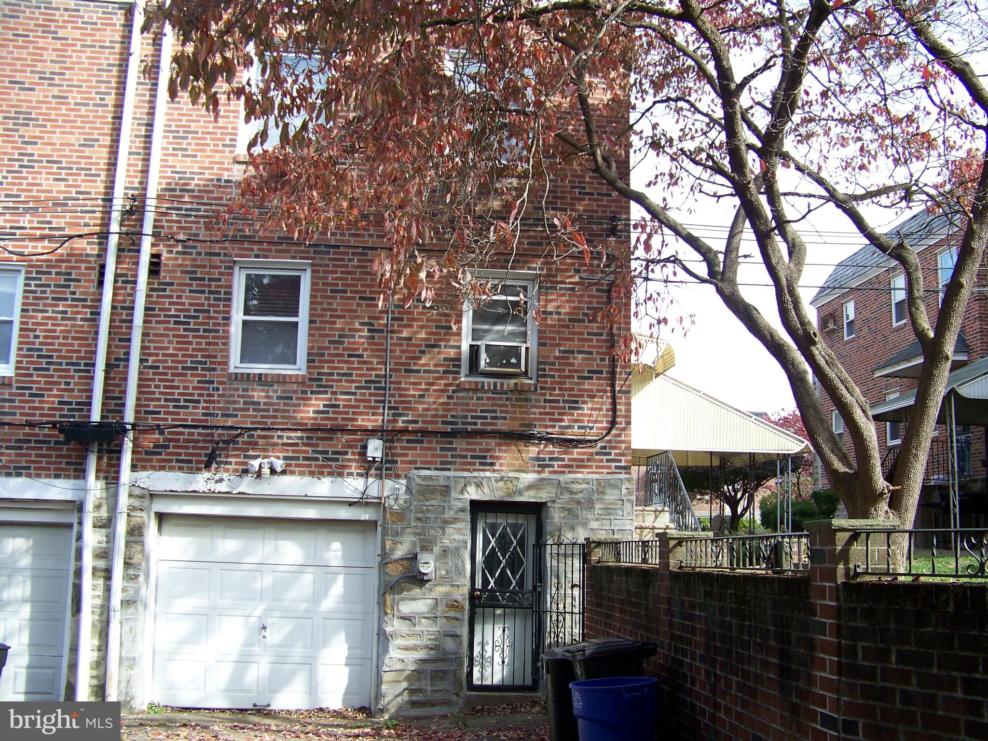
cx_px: 494
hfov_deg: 51.4
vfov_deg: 39.7
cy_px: 370
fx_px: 1028
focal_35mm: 36
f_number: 2.8
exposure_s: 1/200
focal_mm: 5.85
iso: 64
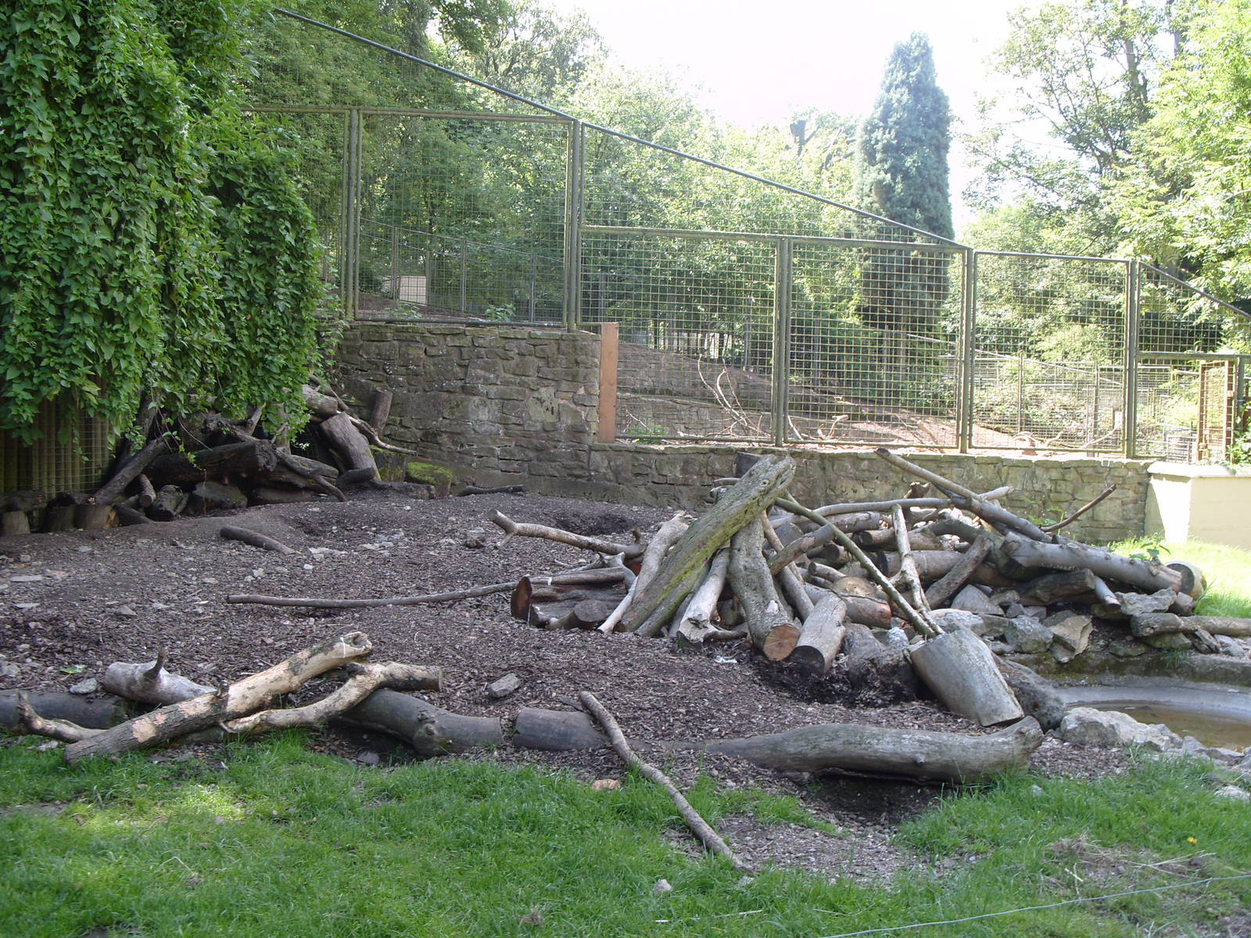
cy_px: 469
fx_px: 1265
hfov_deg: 52.6
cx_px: 626
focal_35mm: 35
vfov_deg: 40.7
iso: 80
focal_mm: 7.8
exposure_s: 1/90
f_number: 3.1
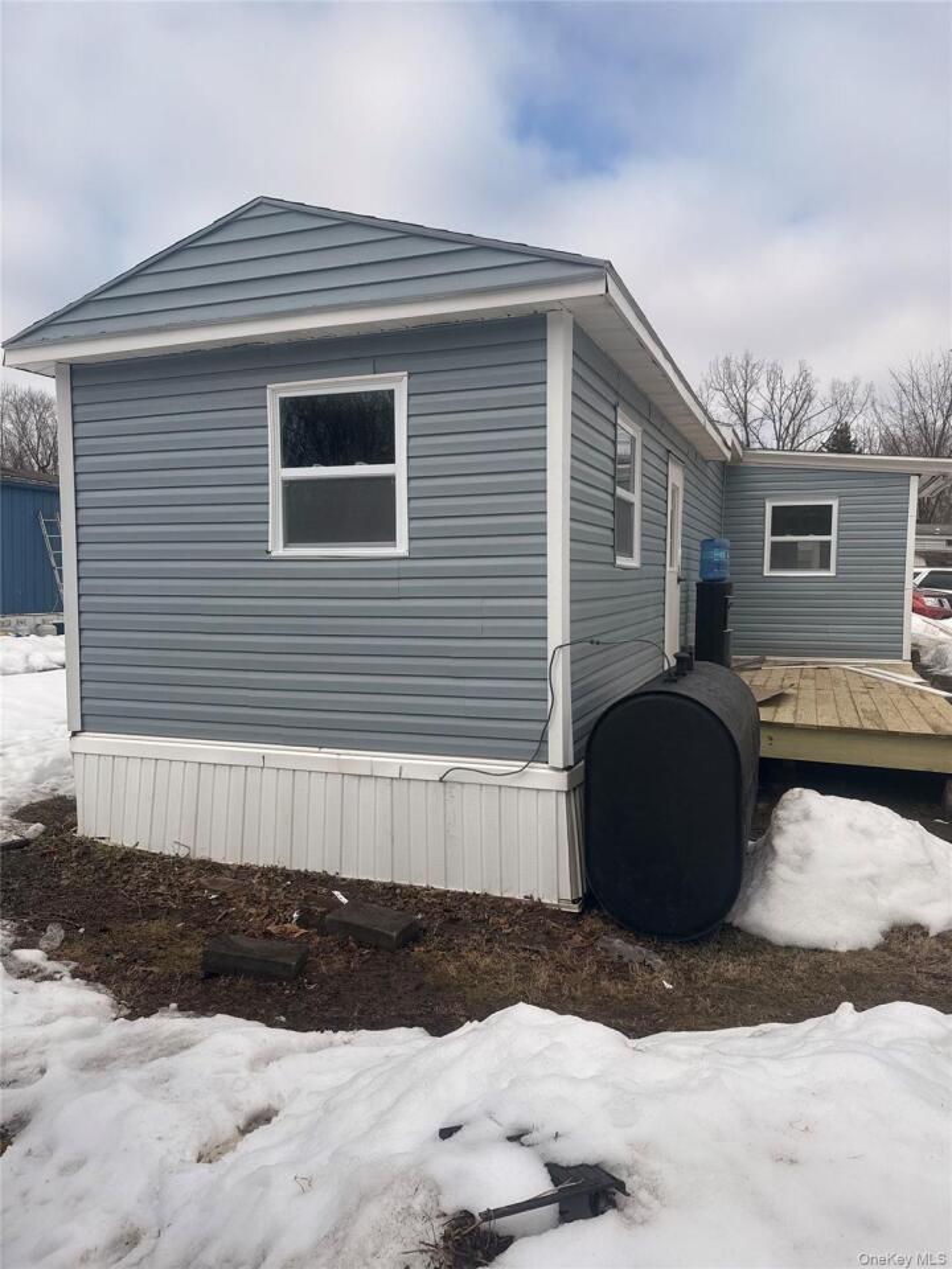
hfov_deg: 56.8
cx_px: 476
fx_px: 880
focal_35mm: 24
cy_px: 634
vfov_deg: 71.6
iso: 80
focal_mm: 6.76
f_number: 1.78
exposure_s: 1/5319
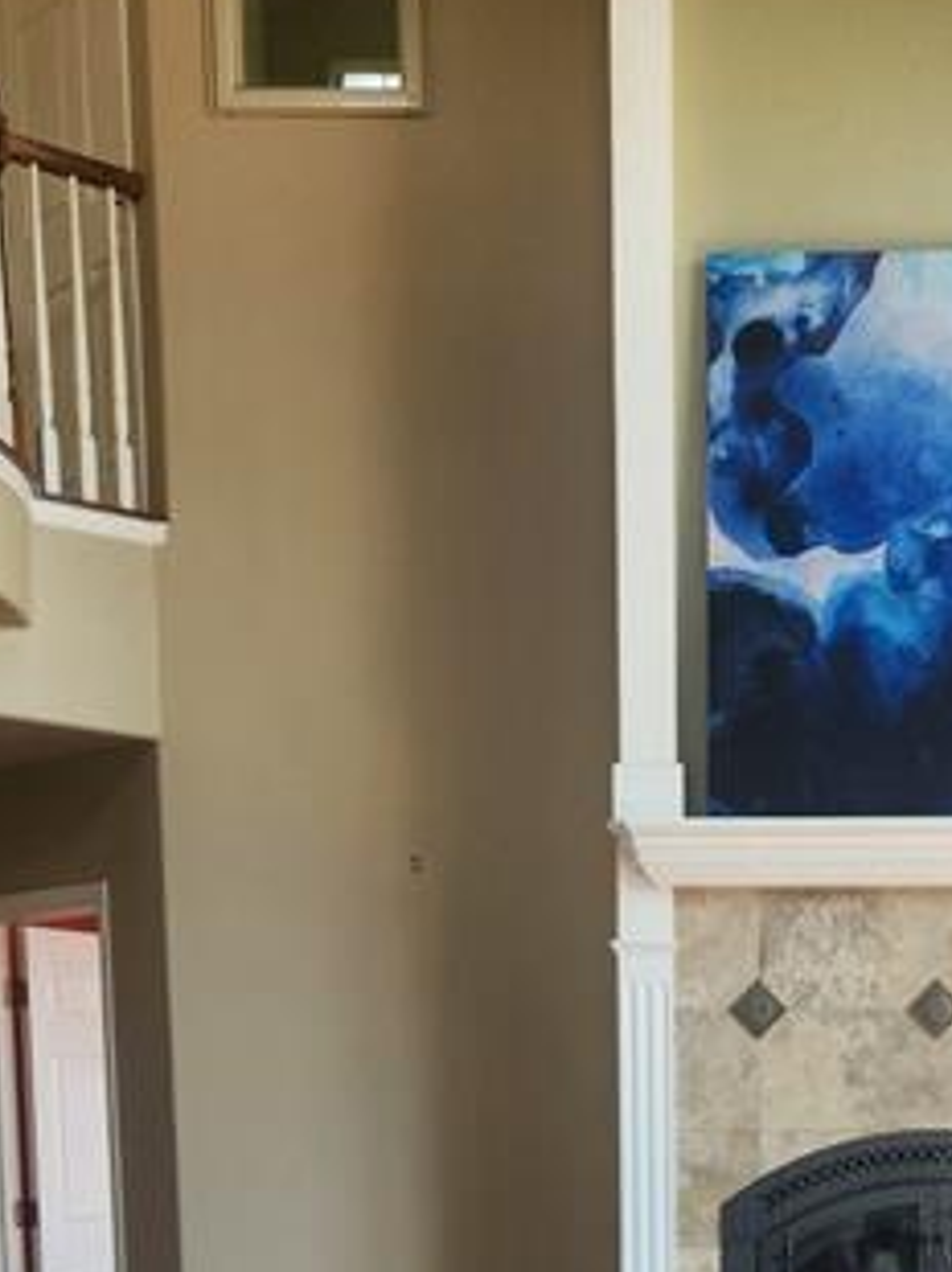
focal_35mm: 57
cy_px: 1387
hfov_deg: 24.9
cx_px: 835
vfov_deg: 30.4
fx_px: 2093
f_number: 1.8
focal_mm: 5.4
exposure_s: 1/180
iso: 64
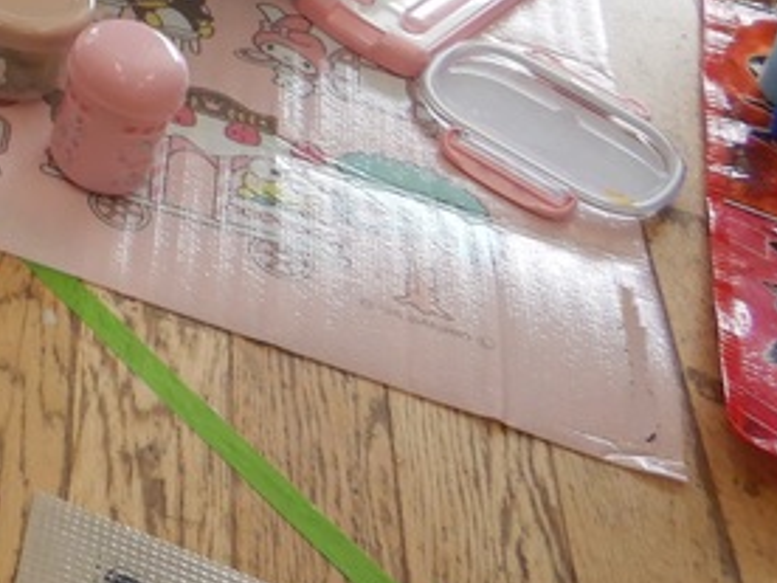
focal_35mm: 87
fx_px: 1953
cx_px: -532
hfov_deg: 18.6
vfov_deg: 15.1
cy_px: -400
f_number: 2.8
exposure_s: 1/160
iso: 125
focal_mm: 4.3
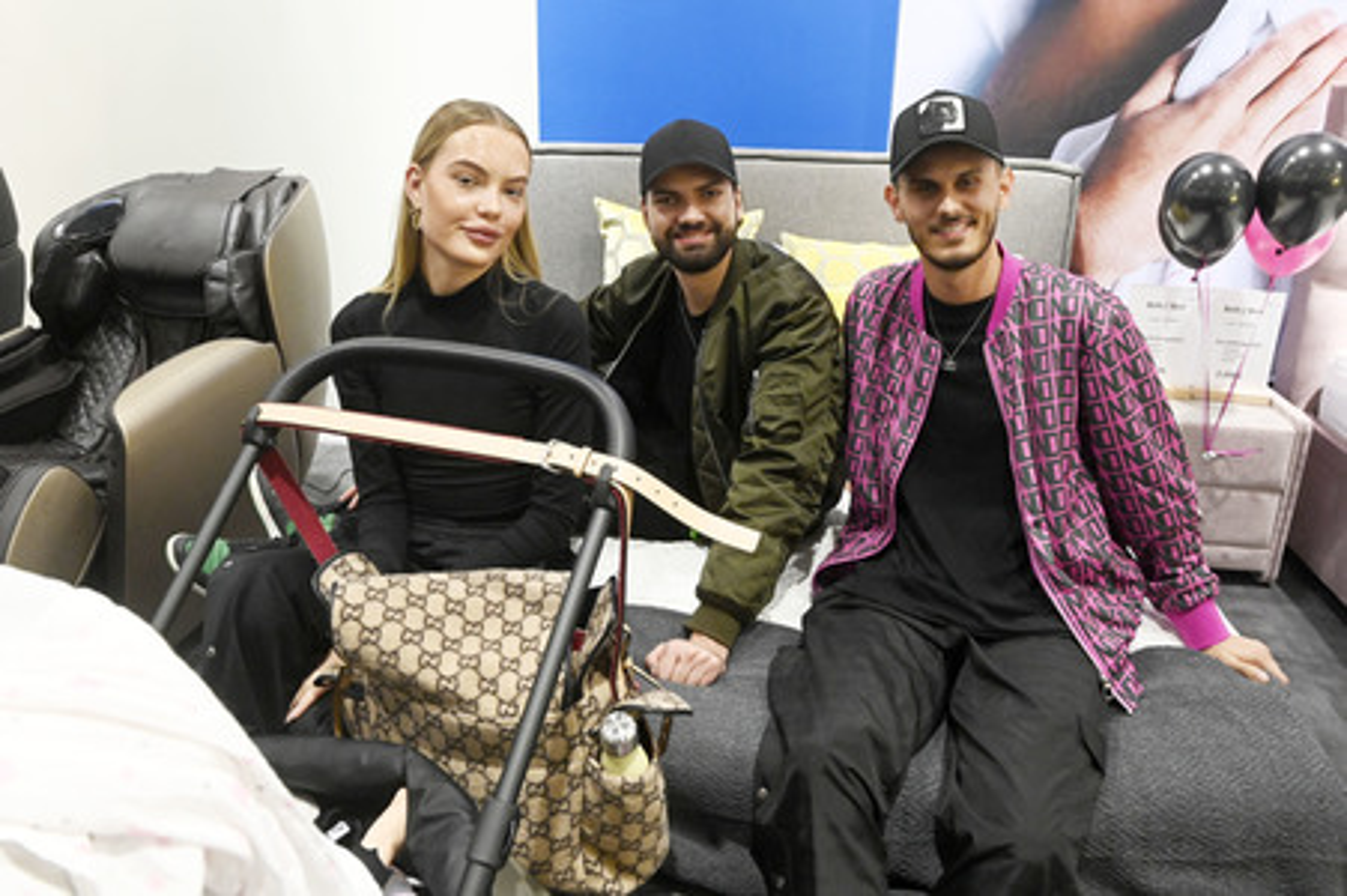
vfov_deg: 53.1
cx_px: 674
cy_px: 448
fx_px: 897
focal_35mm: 24
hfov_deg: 73.8
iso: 8000
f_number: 6.3
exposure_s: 1/100
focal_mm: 24
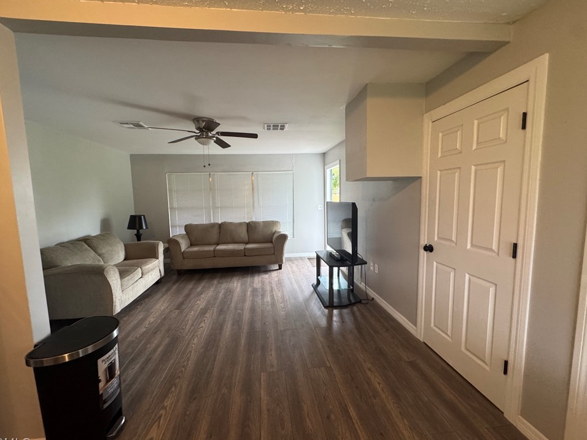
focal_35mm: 15
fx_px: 254
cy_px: 222
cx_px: 287
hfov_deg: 98.2
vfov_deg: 81.7
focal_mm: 2.22
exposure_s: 1/60
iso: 320
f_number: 2.2
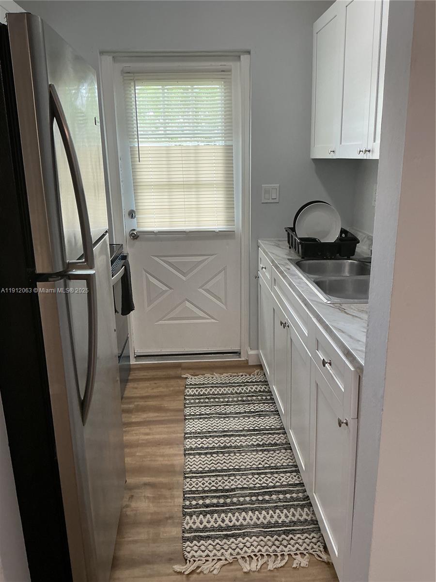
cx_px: 218
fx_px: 487
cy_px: 291
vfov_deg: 61.7
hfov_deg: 48.2
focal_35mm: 29
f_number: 1.8
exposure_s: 1/60
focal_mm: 3
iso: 80
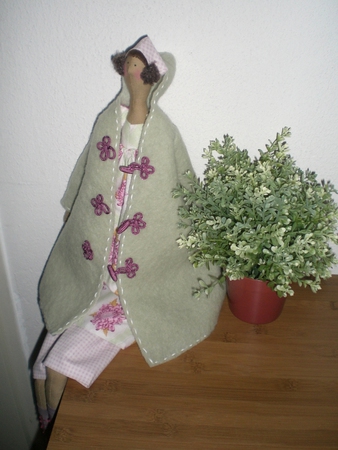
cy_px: 225
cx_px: 169
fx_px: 494
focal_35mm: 38
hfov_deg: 37.8
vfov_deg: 49.0
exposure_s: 1/60
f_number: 3.1
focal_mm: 6.3
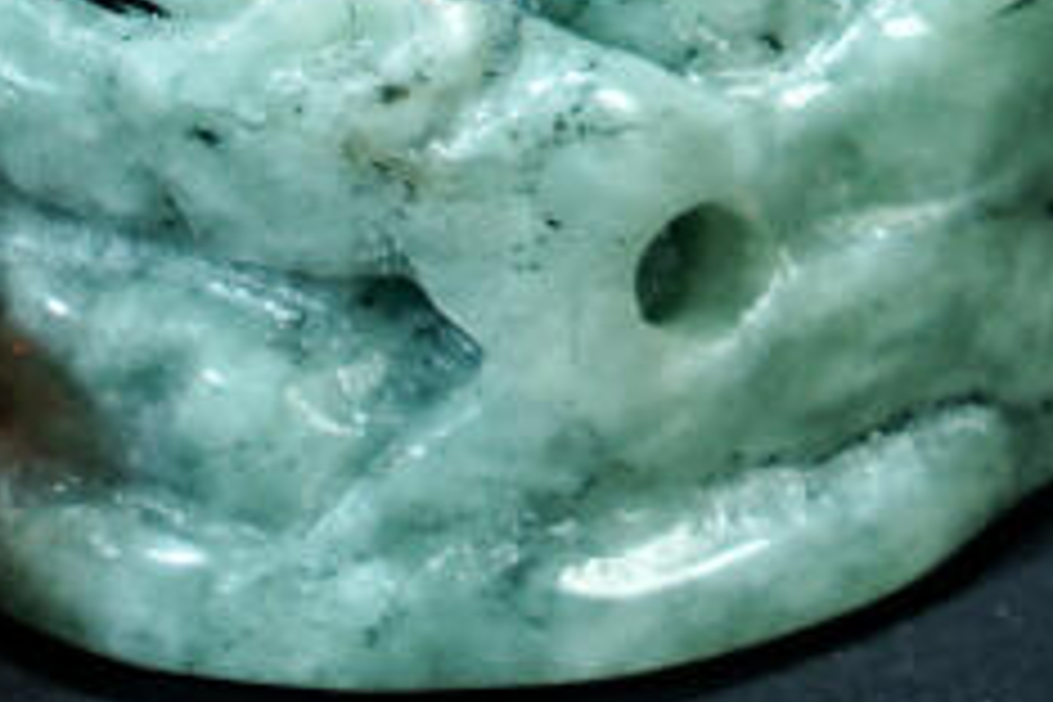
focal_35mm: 938
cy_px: -486
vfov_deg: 1.5
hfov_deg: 2.2
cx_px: 932
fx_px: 27434
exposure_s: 1/160
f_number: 18
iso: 100
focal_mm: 105
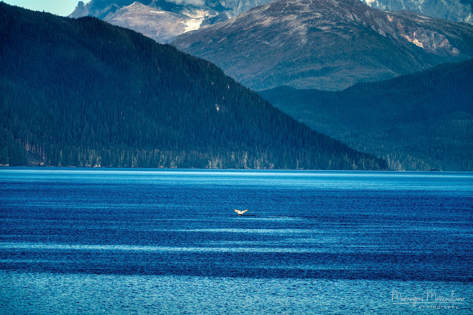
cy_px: 158
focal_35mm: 388
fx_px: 5098
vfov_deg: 3.5
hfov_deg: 5.3
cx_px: 236
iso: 250
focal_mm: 388
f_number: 5.6
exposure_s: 1/1000
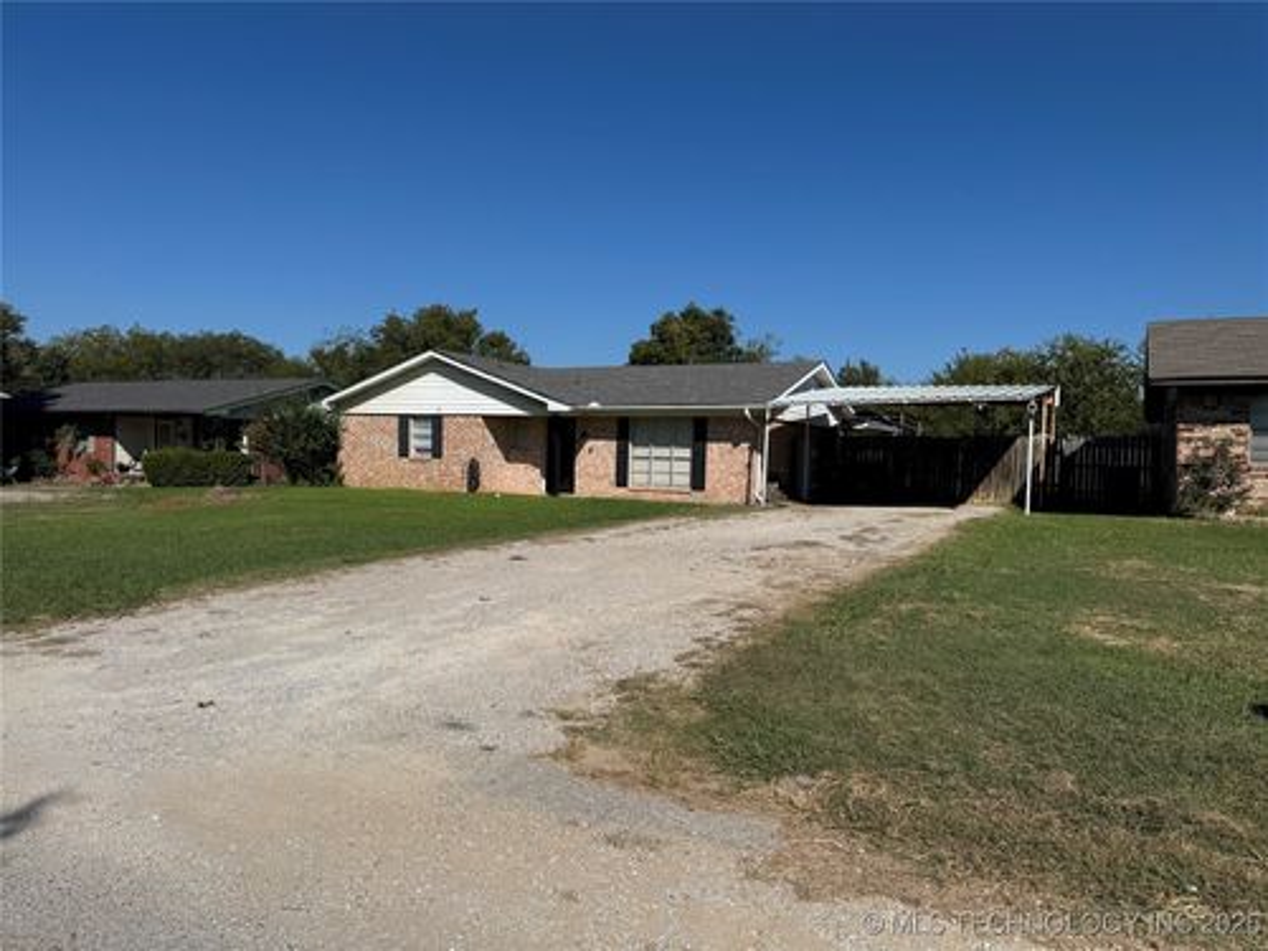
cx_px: 634
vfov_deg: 56.8
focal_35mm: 24
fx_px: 879
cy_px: 476
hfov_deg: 71.6
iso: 80
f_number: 1.78
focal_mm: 6.76
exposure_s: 1/9009
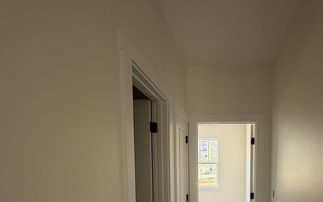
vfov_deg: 45.0
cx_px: 220
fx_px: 220
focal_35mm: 25
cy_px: 180
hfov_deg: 70.1
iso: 200
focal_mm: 2.22
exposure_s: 1/121
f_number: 2.2
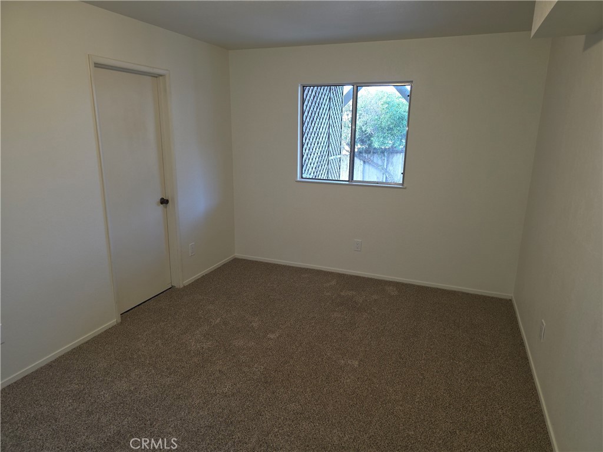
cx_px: 302
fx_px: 401
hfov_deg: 73.9
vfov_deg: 58.9
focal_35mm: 23
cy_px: 226
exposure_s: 1/60
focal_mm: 6.3
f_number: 1.7
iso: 100
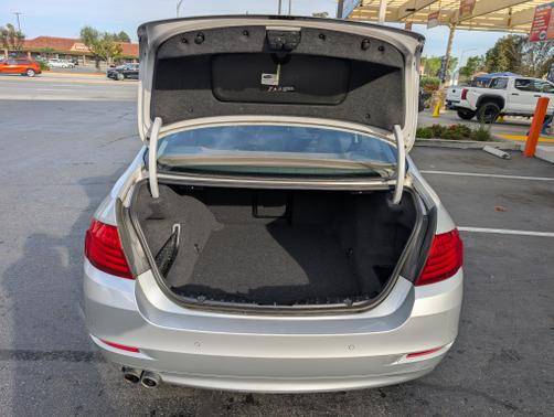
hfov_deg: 71.5
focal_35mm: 24
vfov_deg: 56.9
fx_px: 385
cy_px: 208
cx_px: 277
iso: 21
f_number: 1.68
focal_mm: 6.9
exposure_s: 1/659
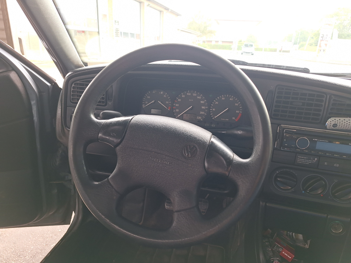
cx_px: 176
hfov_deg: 73.9
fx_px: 233
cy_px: 132
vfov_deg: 58.9
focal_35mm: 23
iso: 64
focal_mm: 5.54
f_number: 1.8
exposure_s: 1/50
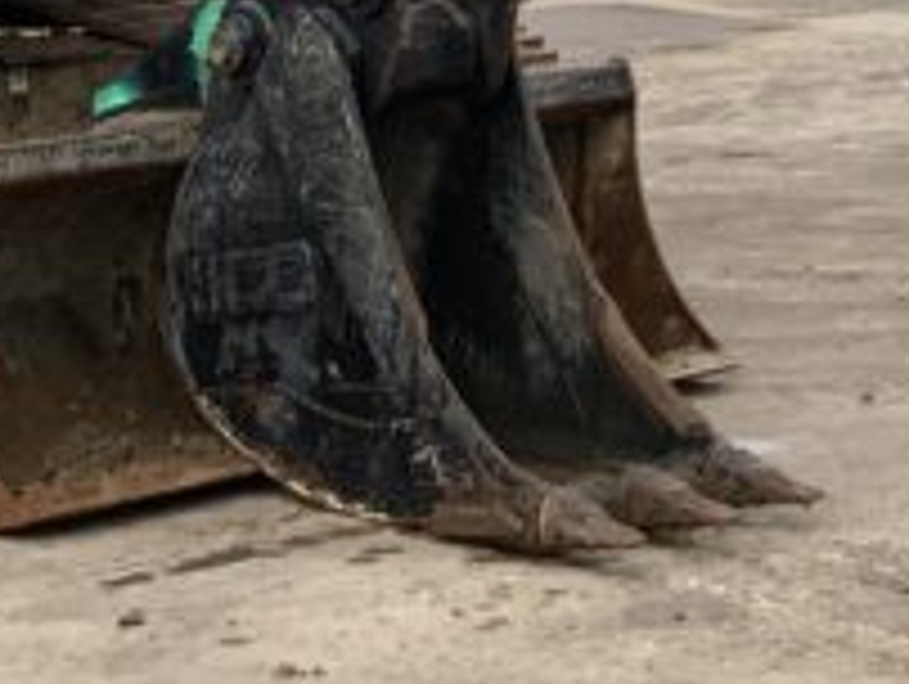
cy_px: -742
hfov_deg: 13.3
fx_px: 3865
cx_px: 796
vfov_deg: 9.4
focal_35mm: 147
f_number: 1.8
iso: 16
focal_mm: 3
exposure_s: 1/478
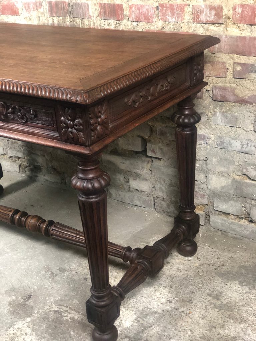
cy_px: 170
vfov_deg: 36.8
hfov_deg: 28.0
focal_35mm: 52
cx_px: 128
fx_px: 513
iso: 160
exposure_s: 1/20
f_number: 2.4
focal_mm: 6
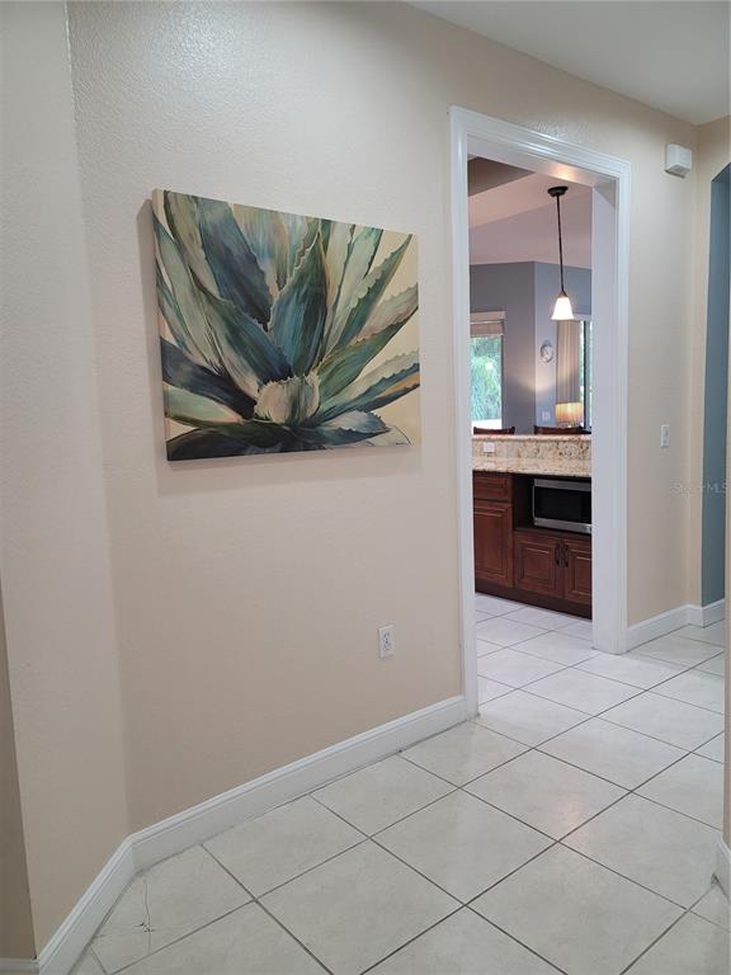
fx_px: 704
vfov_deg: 69.4
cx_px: 366
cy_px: 488
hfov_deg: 54.9
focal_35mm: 25
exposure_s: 1/60
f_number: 1.8
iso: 160
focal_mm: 7
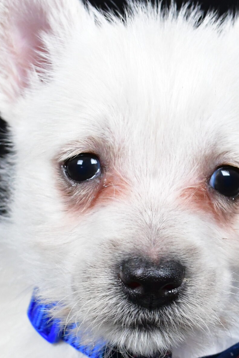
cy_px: 297
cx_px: 118
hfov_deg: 15.2
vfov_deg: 22.3
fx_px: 896
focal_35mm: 90
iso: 6400
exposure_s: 1/800
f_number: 9
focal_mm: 28
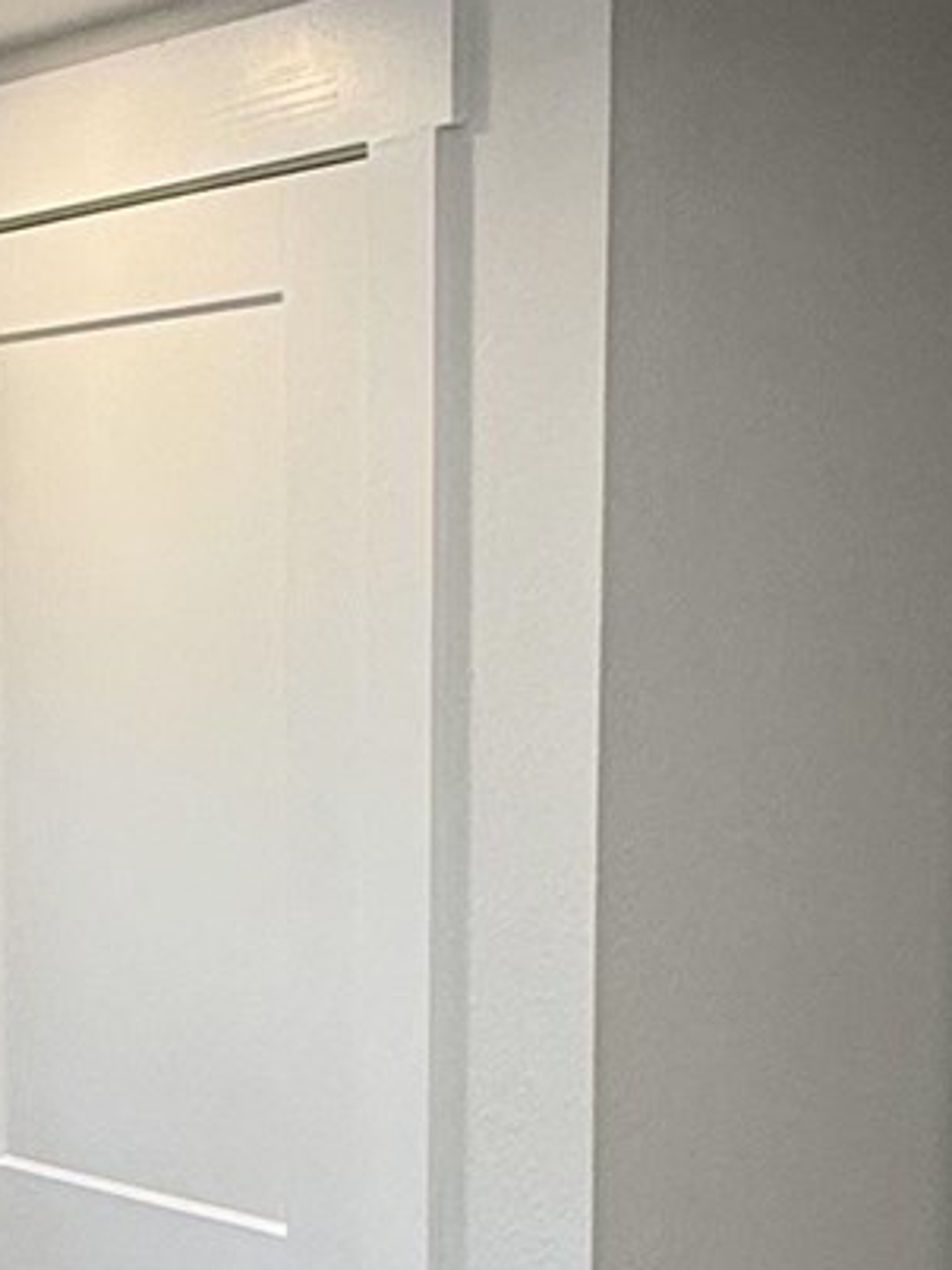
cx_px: 136
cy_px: 1021
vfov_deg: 24.0
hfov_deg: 18.2
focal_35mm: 80
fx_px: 2935
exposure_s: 1/120
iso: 80
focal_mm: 2.22
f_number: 2.2
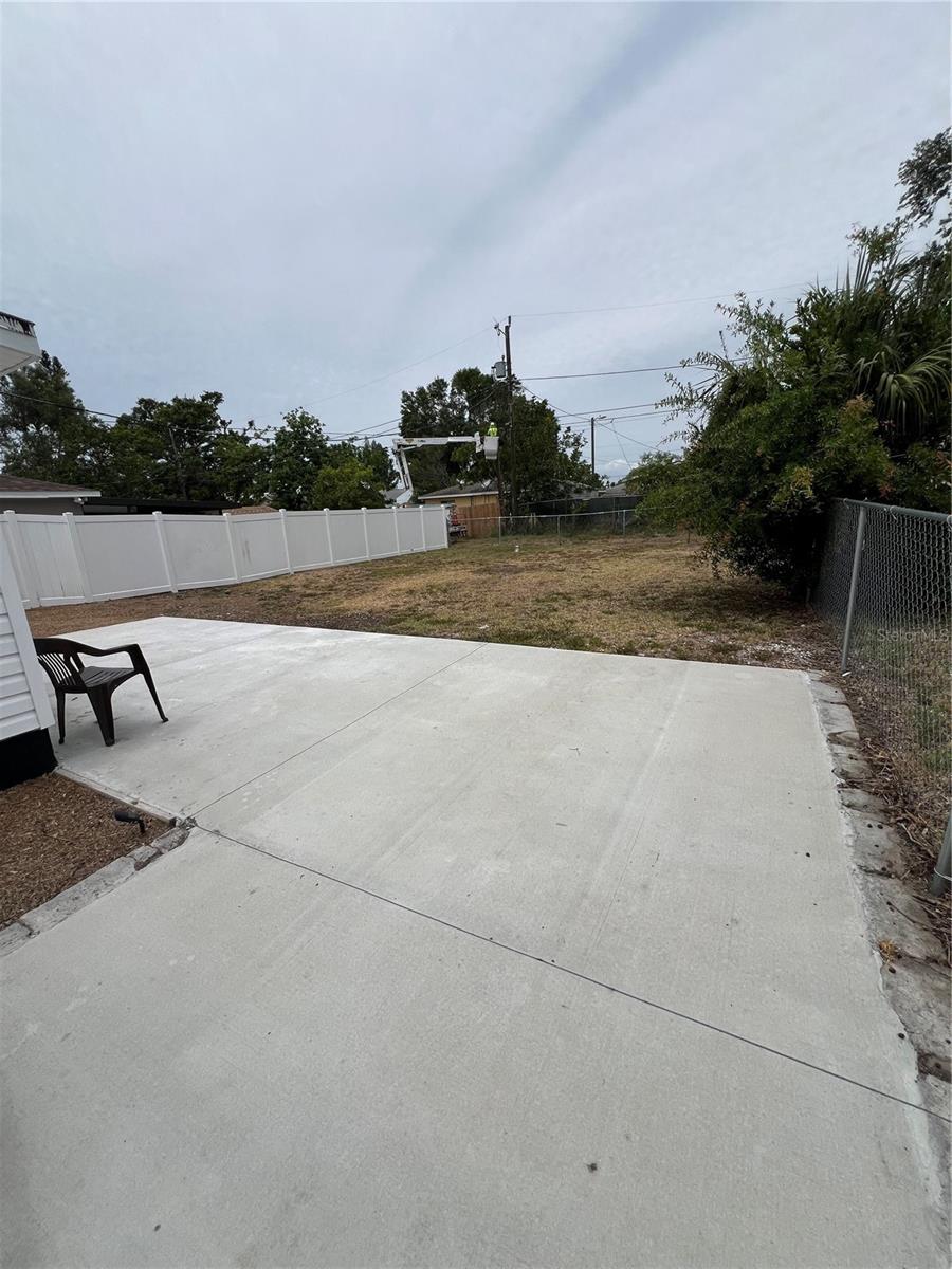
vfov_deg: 106.2
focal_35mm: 13
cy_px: 634
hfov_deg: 89.9
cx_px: 476
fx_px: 477
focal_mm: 1.57
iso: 40
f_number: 1.8
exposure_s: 1/3774
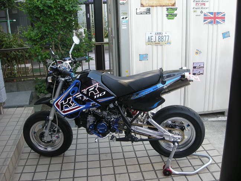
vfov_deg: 40.7
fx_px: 244
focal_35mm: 35
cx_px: 120
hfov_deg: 52.6
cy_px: 90
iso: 58
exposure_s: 1/53.8
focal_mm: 5.7
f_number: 2.8
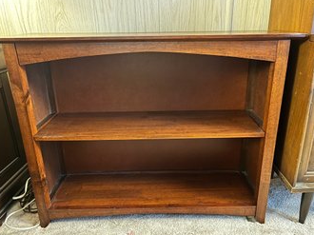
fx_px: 245
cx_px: 153
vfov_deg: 51.3
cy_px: 118
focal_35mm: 27
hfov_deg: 65.3
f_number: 1.6
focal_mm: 5.1
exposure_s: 1/20
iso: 1000
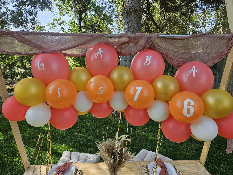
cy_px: 88
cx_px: 116
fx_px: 155
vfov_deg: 58.9
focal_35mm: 23
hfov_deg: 73.9
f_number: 1.8
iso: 25
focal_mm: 5.4
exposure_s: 1/575
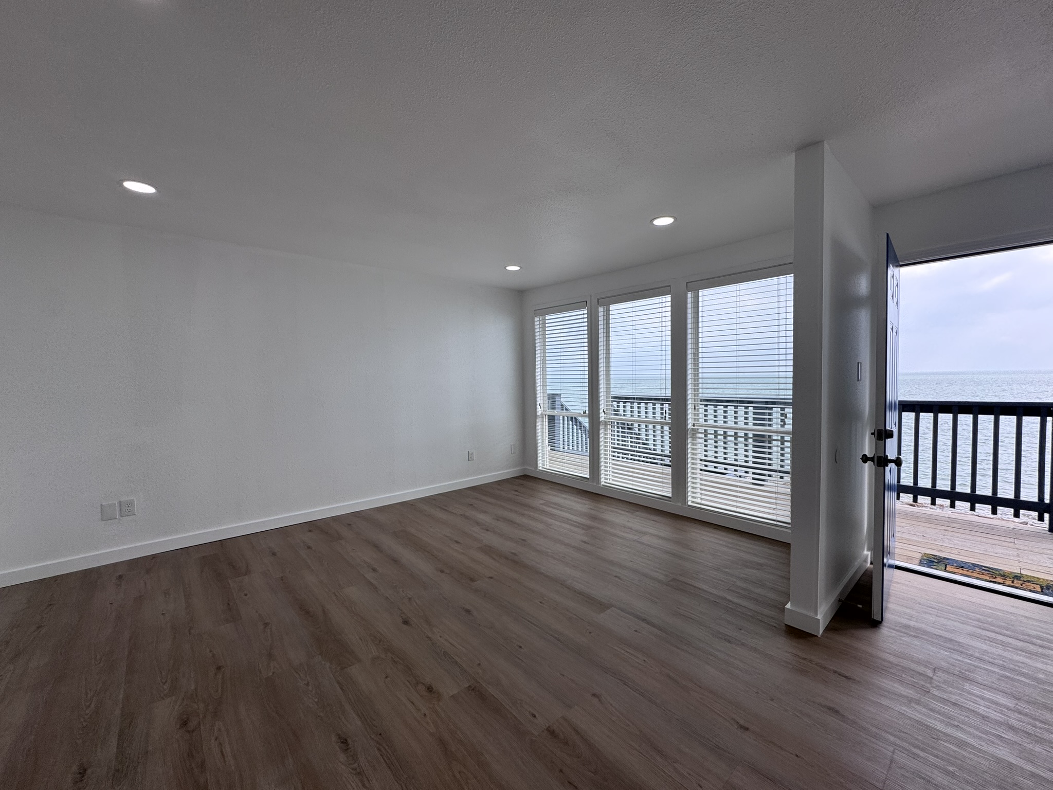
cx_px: 526
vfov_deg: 85.7
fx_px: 426
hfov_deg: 102.1
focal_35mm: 14
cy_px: 395
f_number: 2.2
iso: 40
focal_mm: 2.22
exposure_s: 1/505
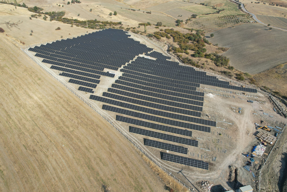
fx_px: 175
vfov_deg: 57.2
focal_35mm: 22
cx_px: 144
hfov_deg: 78.6
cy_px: 96
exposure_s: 1/1600
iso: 100
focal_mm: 8.38
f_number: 2.8
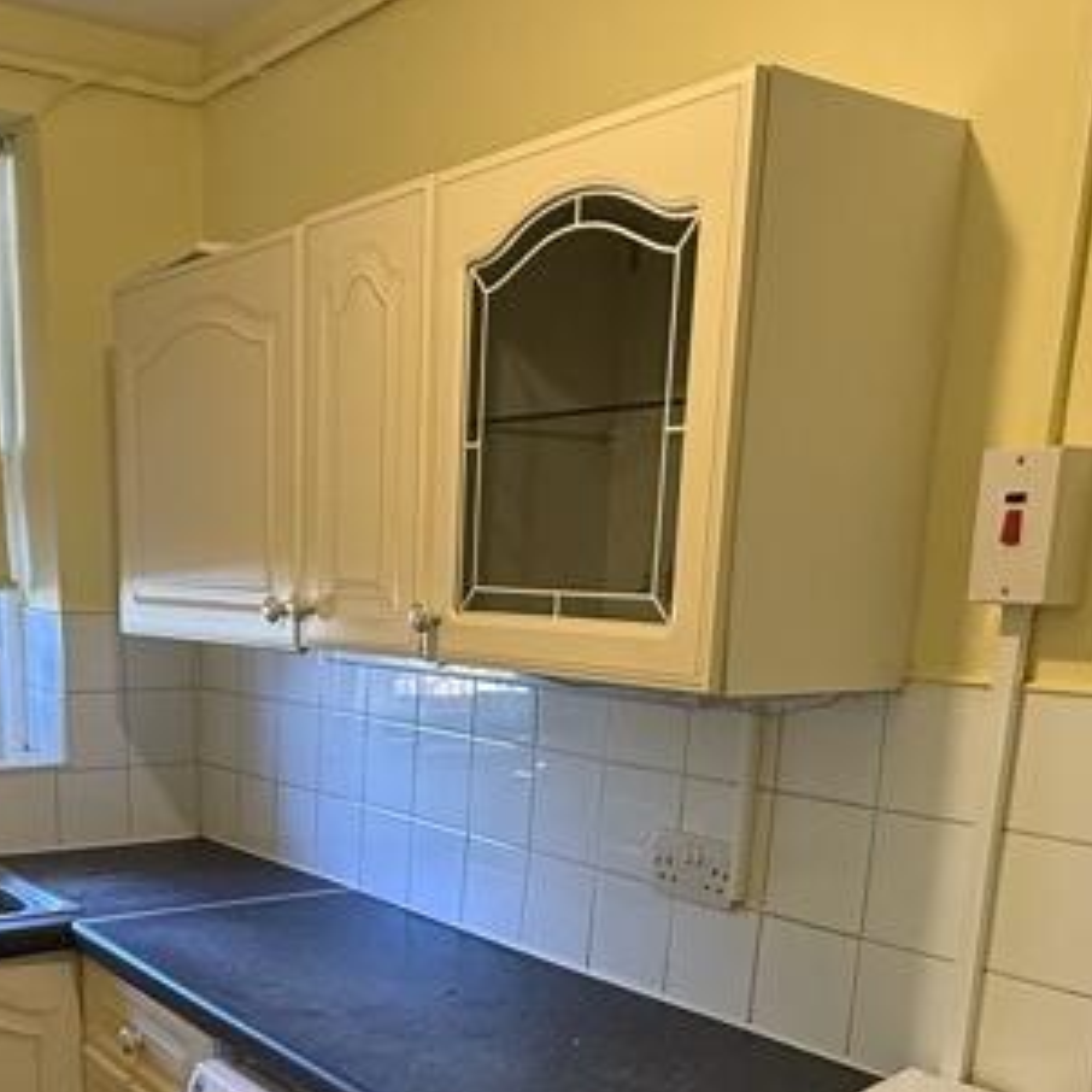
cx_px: 405
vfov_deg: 37.5
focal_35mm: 42
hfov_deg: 39.7
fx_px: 1499
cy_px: 976
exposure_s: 1/61
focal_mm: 2.22
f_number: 2.2
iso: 320
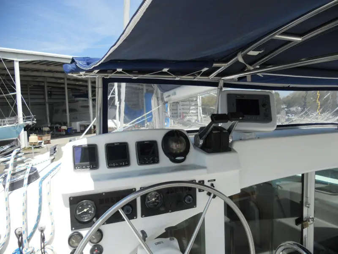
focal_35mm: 27
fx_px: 264
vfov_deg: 51.4
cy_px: 127
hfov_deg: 65.3
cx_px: 169
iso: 80
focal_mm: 4.9
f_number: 3.2
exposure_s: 1/640
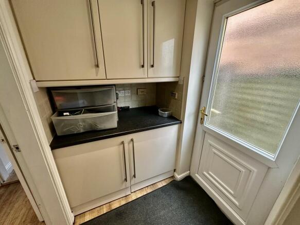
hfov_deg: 102.1
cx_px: 150
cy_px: 112
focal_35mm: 14
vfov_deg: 85.7
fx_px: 121
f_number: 2.2
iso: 160
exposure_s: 1/50
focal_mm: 2.22
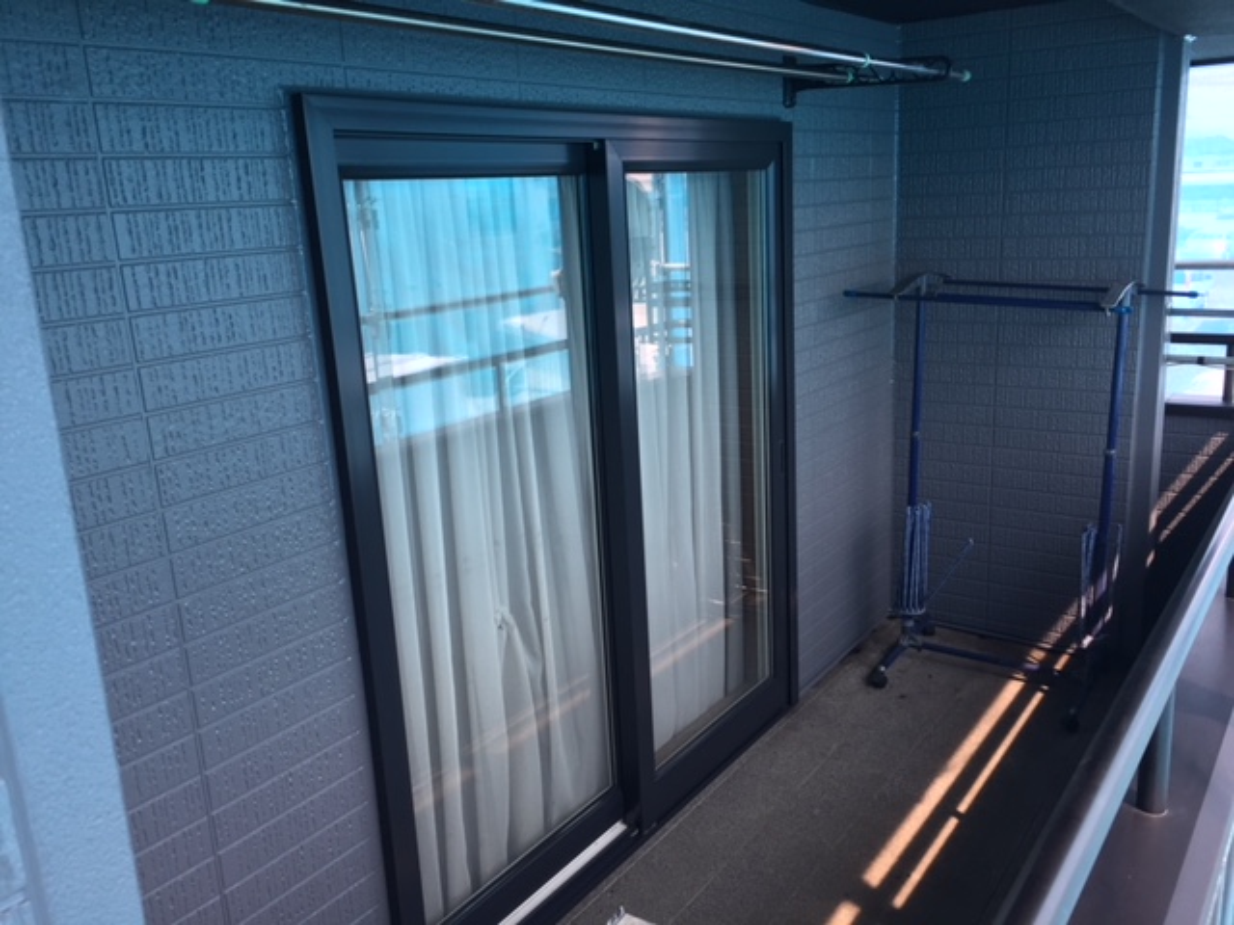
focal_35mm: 29
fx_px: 1034
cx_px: 617
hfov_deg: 61.7
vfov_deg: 48.2
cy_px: 462
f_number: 2.2
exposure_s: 1/120
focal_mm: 4.15
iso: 40
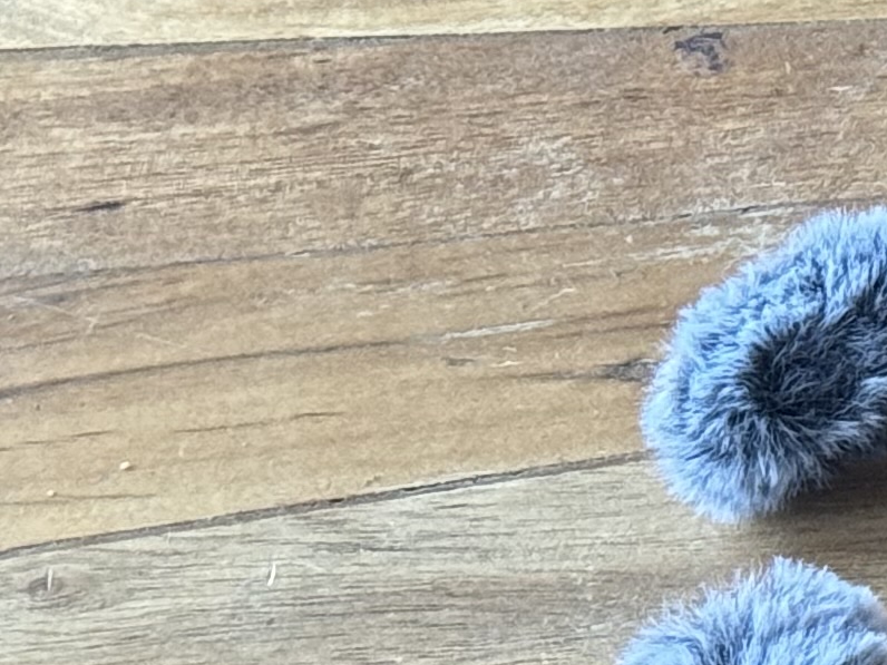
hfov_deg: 7.6
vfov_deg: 6.1
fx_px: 6227
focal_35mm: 243
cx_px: 2086
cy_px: 207
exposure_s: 1/50
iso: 200
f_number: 1.78
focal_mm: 6.76
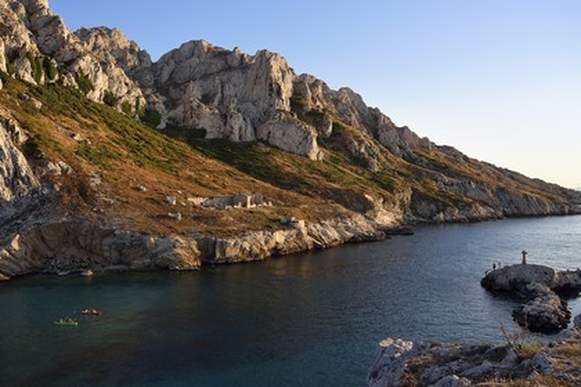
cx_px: 290
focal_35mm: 34
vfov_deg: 38.9
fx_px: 549
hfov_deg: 55.8
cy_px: 194
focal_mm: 34
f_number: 6.3
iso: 200
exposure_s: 1/250
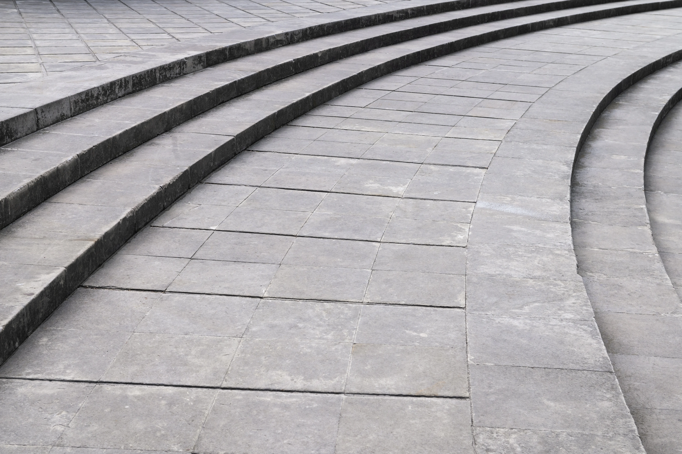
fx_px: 947
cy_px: 227
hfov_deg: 39.6
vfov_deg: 27.0
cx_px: 341
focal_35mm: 50
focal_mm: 50
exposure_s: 1/640
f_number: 7.1
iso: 500
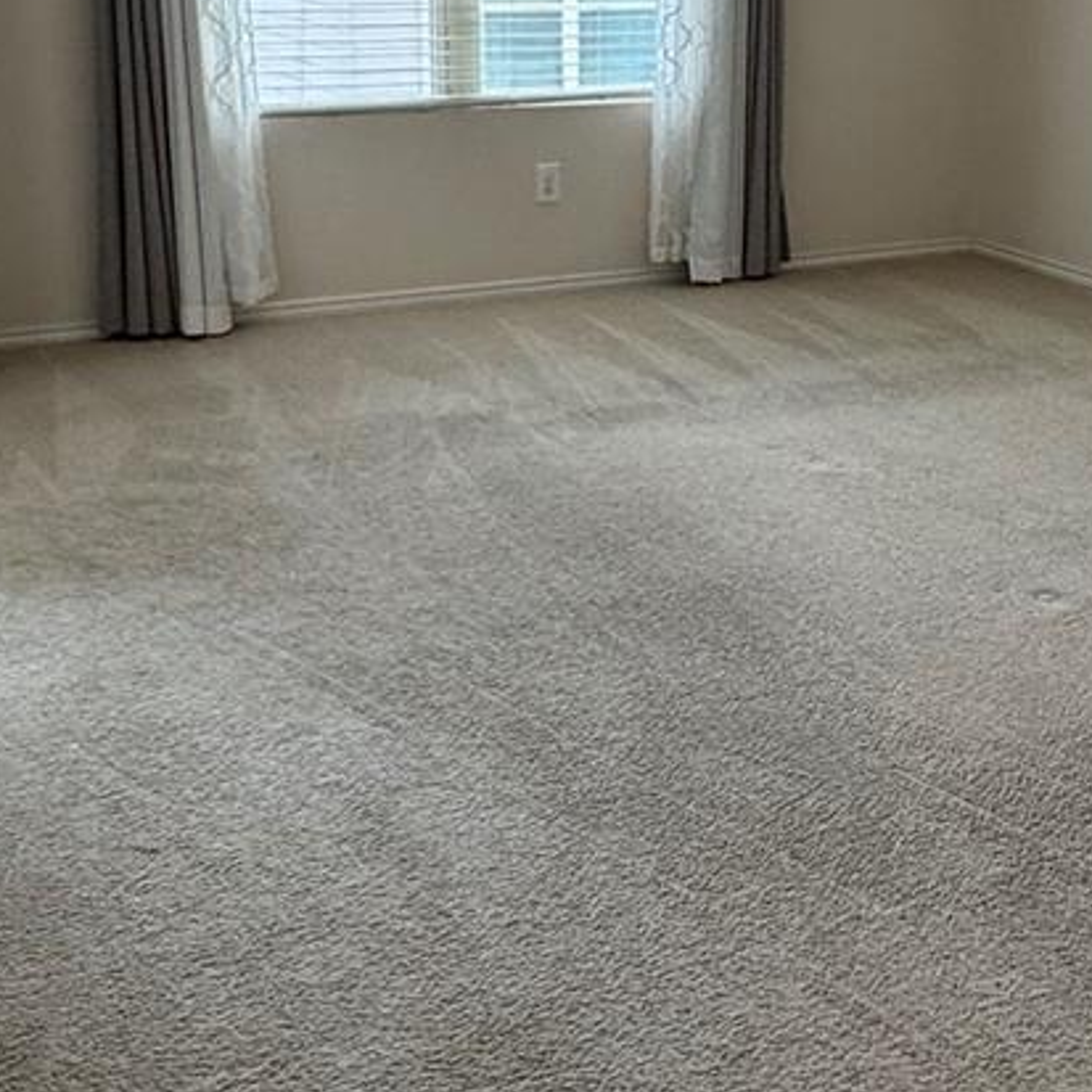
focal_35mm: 46
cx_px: 703
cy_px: 296
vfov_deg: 36.1
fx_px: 1642
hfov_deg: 36.5
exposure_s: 1/120
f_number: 2.2
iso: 160
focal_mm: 2.22
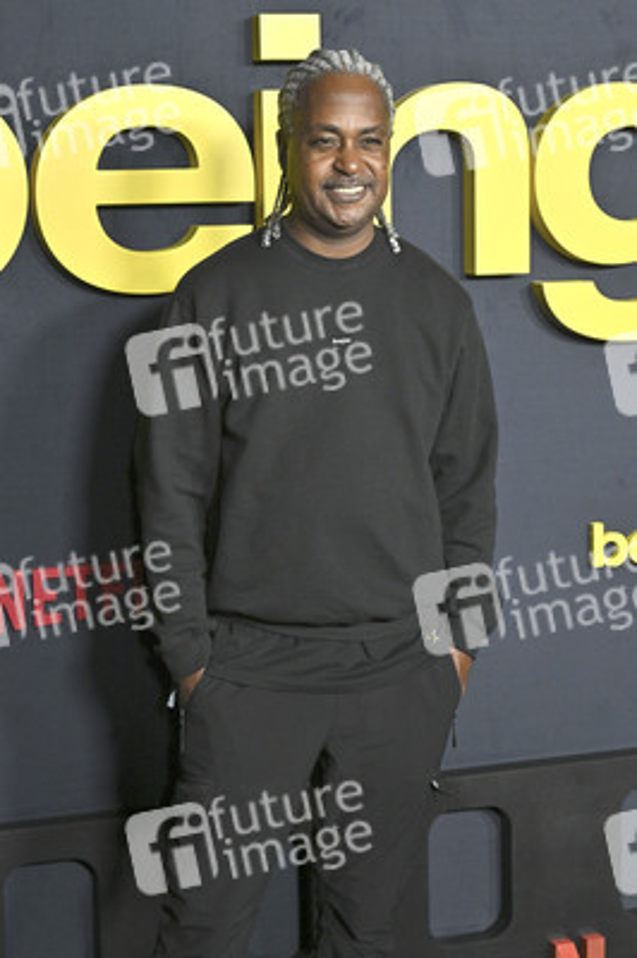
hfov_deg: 18.6
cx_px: 318
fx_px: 1941
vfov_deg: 27.7
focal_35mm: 73
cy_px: 479
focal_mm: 73
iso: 2500
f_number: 5.6
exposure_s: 1/320
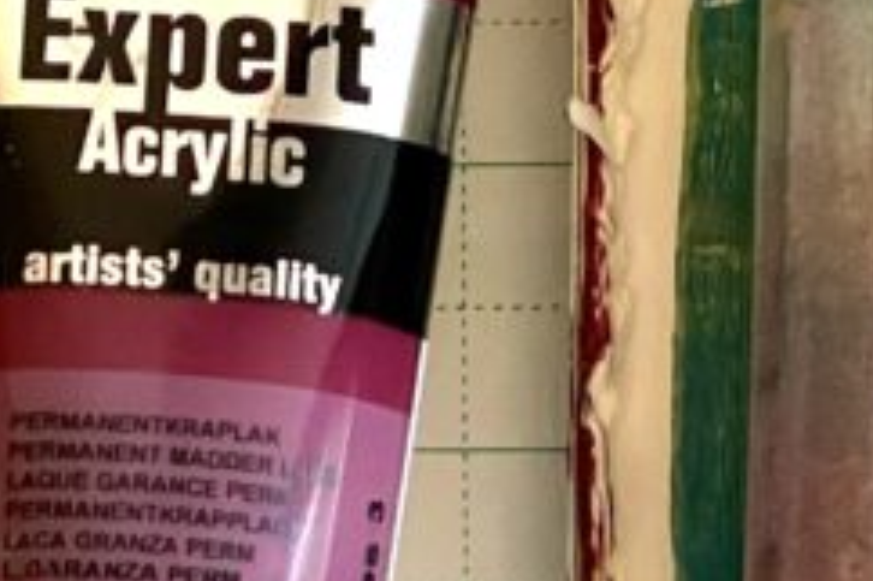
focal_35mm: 229
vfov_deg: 6.0
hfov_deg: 9.0
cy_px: 159
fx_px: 5549
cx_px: 54
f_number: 2
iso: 640
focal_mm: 6
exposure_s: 1/60
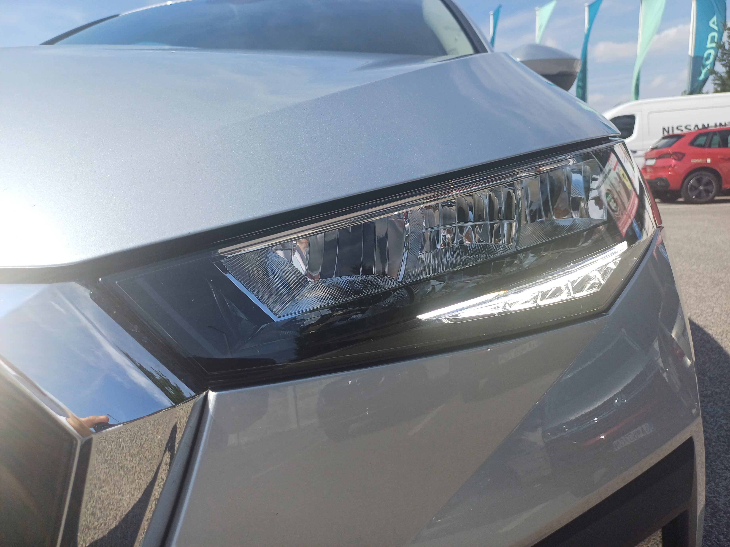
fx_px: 527
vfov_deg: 54.9
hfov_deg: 69.4
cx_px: 365
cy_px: 274
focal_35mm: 25
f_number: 1.8
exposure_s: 1/1460
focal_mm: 4.65
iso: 50
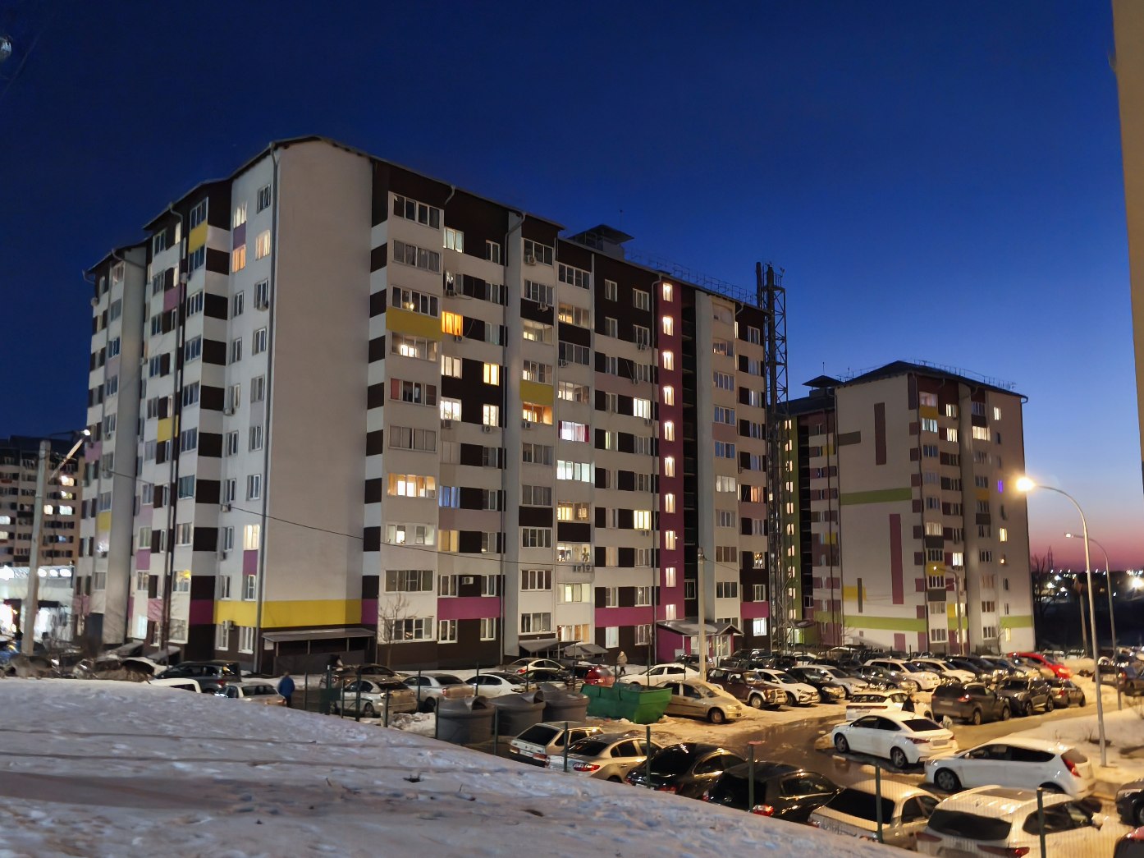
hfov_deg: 73.9
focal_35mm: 23
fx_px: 760
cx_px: 572
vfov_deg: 58.9
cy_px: 429
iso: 6400
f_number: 1.7
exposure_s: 1/60.7
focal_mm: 5.35
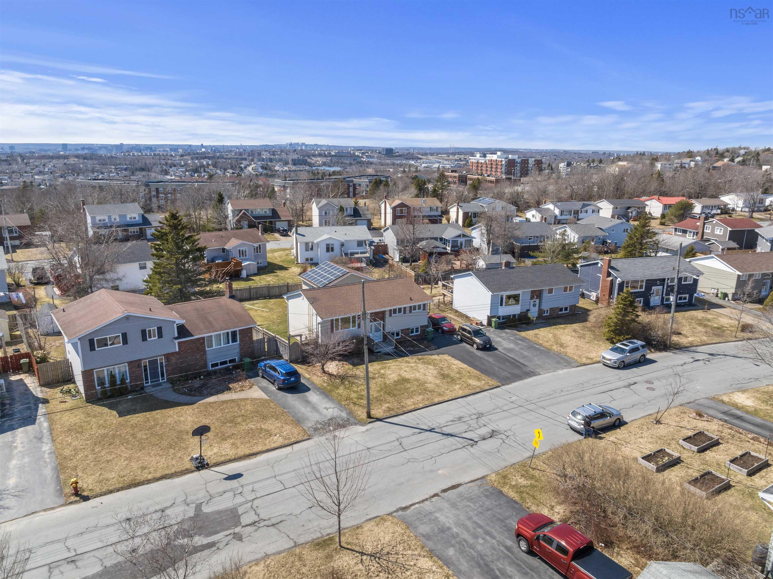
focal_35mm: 24
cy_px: 290
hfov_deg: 71.6
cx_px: 386
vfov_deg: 56.8
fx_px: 536
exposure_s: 1/80
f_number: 9
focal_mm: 12.29
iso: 400
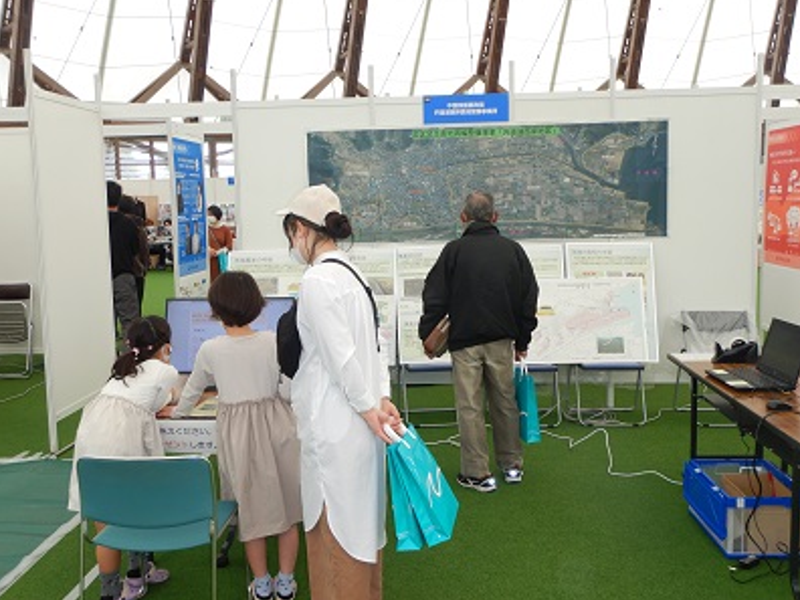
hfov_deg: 52.6
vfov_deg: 40.7
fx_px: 809
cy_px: 297
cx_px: 404
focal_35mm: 35
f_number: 4.2
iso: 180
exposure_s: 1/60
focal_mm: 6.1
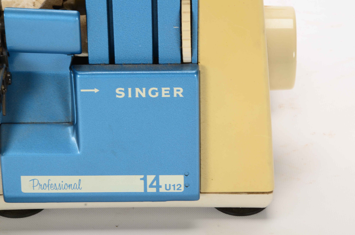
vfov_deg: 8.7
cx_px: 178
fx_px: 1550
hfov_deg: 13.1
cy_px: 118
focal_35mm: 158
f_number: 16
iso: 200
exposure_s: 1/160
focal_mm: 105
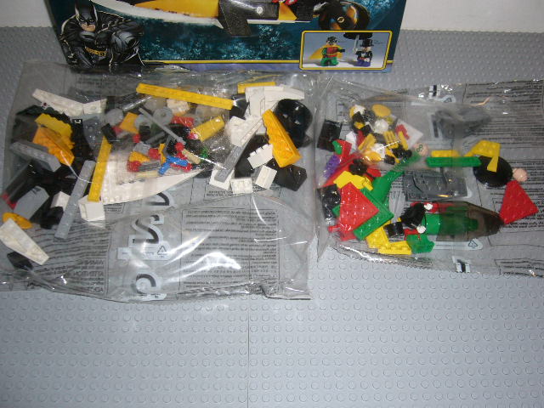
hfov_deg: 46.8
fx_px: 629
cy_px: 204
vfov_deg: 36.0
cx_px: 272
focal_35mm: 40
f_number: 3
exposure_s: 1/60
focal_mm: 6.6
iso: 100
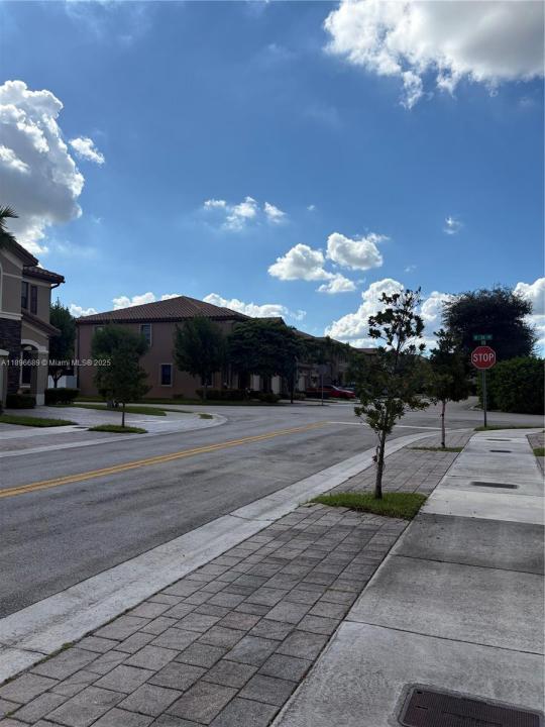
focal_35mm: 26
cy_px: 364
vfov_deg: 67.3
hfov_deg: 53.1
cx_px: 272
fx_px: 546
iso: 50
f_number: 1.6
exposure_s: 1/5348
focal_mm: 5.96
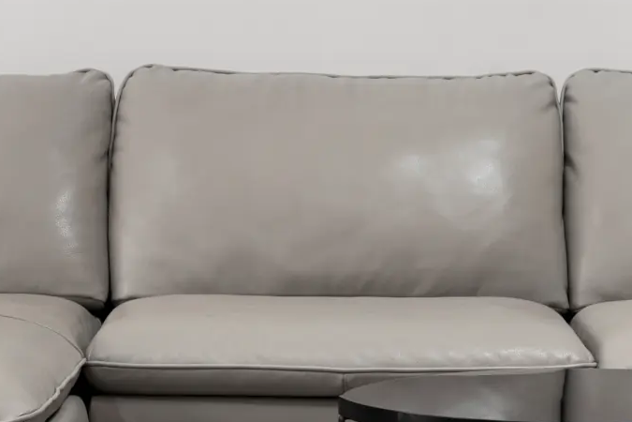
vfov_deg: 7.5
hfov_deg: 11.3
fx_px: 3195
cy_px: -21
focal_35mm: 182
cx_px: 243
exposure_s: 1/3
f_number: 7.1
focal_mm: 48
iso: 100
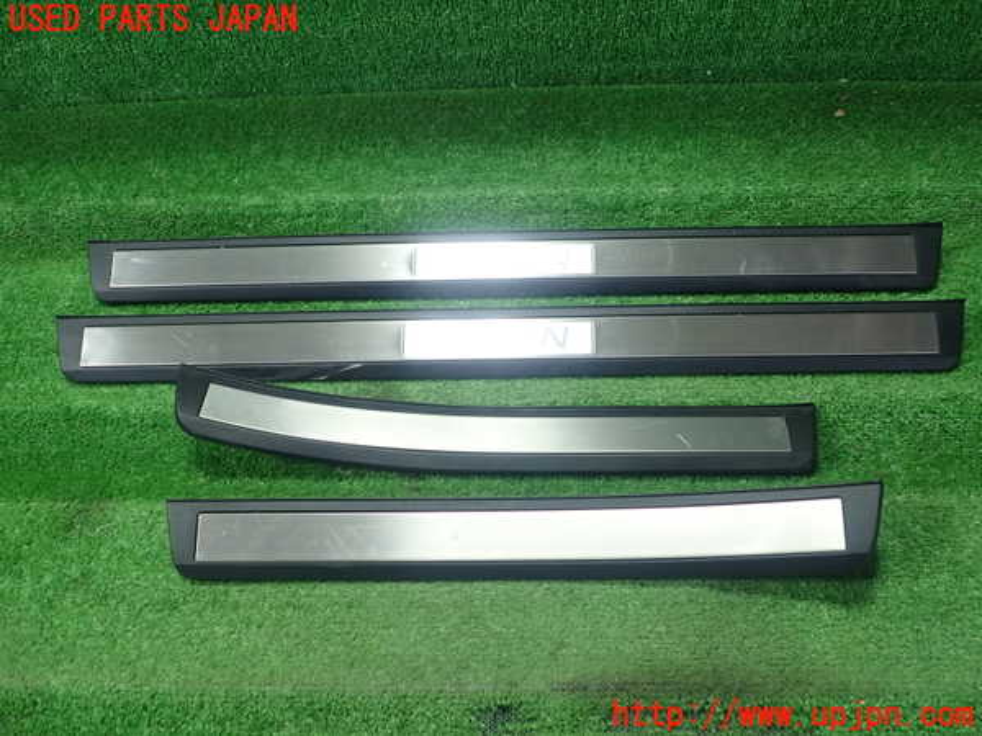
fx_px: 851
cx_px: 491
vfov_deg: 46.8
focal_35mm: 30
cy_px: 368
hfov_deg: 60.0
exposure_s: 1/125
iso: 250
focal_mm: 5.5
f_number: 2.3
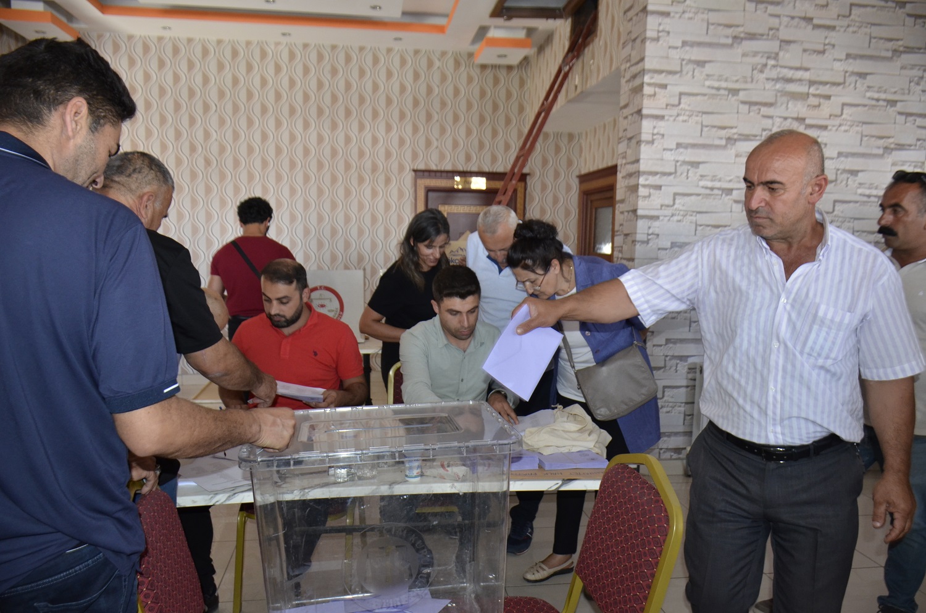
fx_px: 693
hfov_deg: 67.5
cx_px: 463
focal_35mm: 27
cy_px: 306
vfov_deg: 47.7
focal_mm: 18
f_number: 3.5
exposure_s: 1/60
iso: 800
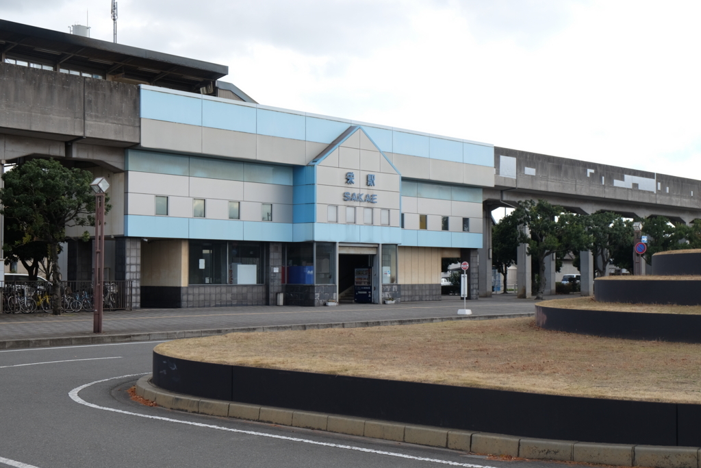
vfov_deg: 27.5
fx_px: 954
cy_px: 234
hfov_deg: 40.3
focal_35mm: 49
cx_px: 350
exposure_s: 1/250
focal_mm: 32.9
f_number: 5.6
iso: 200
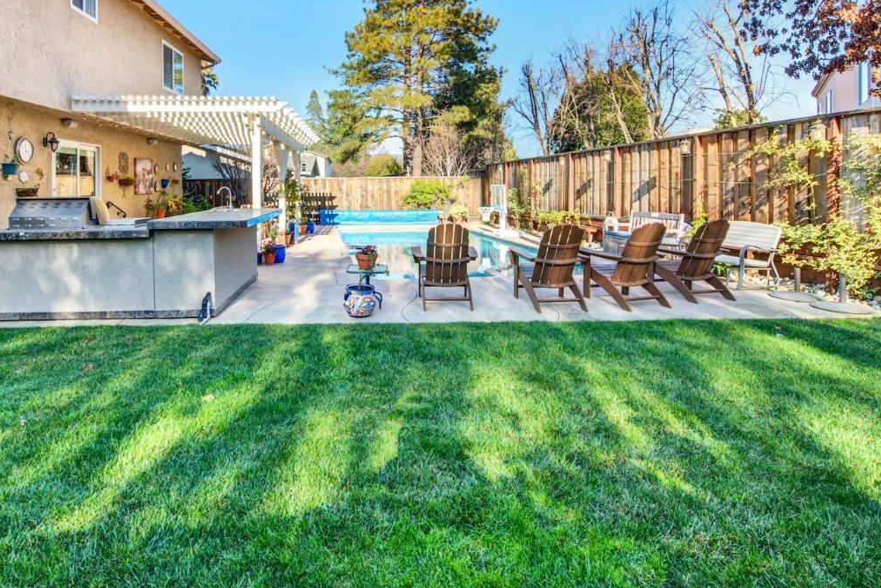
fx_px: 514
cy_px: 190
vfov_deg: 58.1
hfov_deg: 80.5
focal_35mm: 21
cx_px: 369
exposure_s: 1/20
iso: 100
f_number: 14
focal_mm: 14
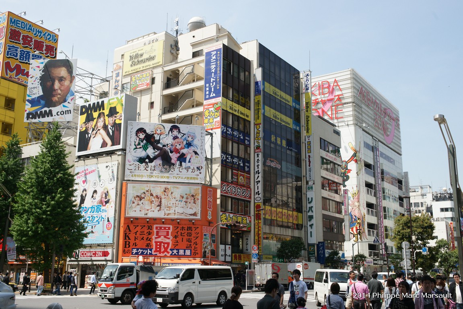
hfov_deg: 54.4
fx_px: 450
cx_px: 232
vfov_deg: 37.9
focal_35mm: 35
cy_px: 154
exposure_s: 1/320
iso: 400
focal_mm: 35
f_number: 11
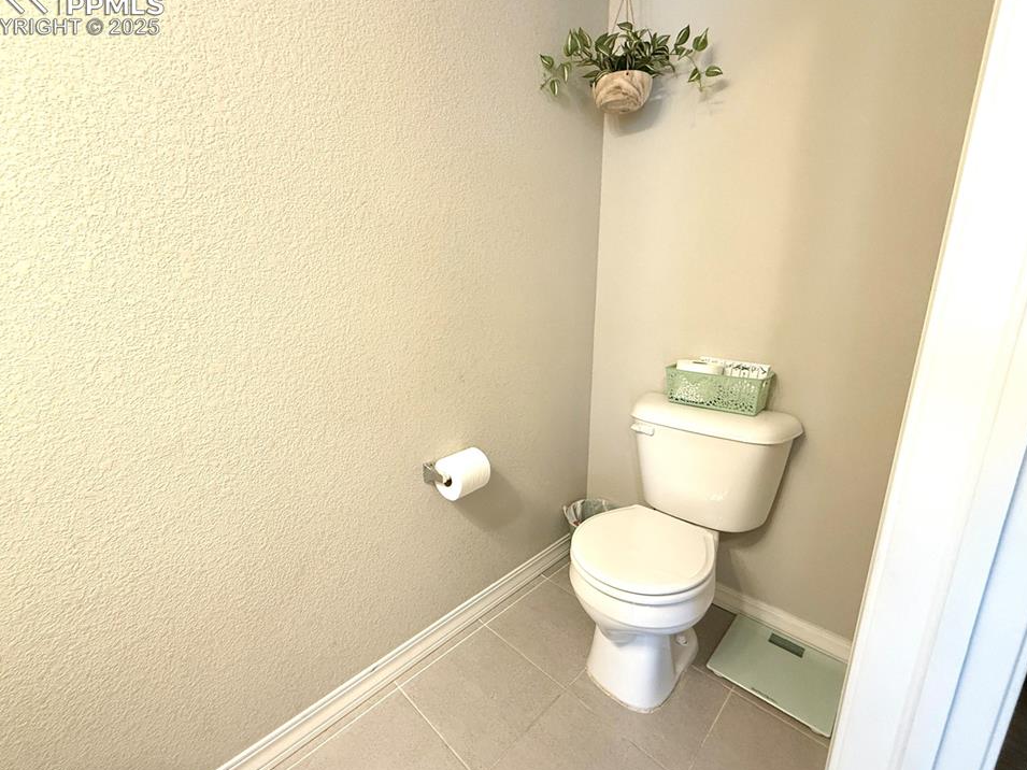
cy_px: 388
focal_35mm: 15
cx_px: 499
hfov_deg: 98.2
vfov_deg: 81.7
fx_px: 445
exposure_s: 1/89
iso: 320
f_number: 2.2
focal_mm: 2.22
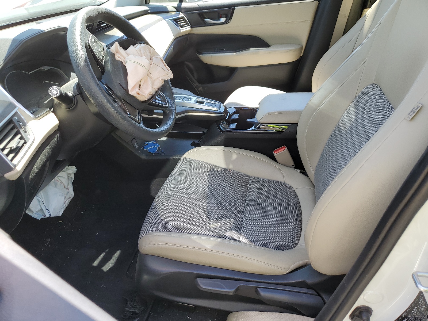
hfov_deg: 67.3
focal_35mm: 26
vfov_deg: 53.1
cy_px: 160
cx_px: 214
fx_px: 321
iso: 50
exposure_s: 1/294
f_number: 1.5
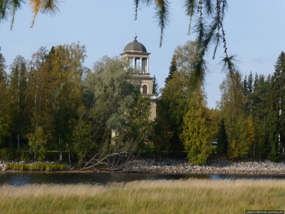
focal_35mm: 102
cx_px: 142
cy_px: 107
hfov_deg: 19.3
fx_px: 840
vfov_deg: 14.5
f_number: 5.3
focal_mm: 18.2
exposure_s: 1/500
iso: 100
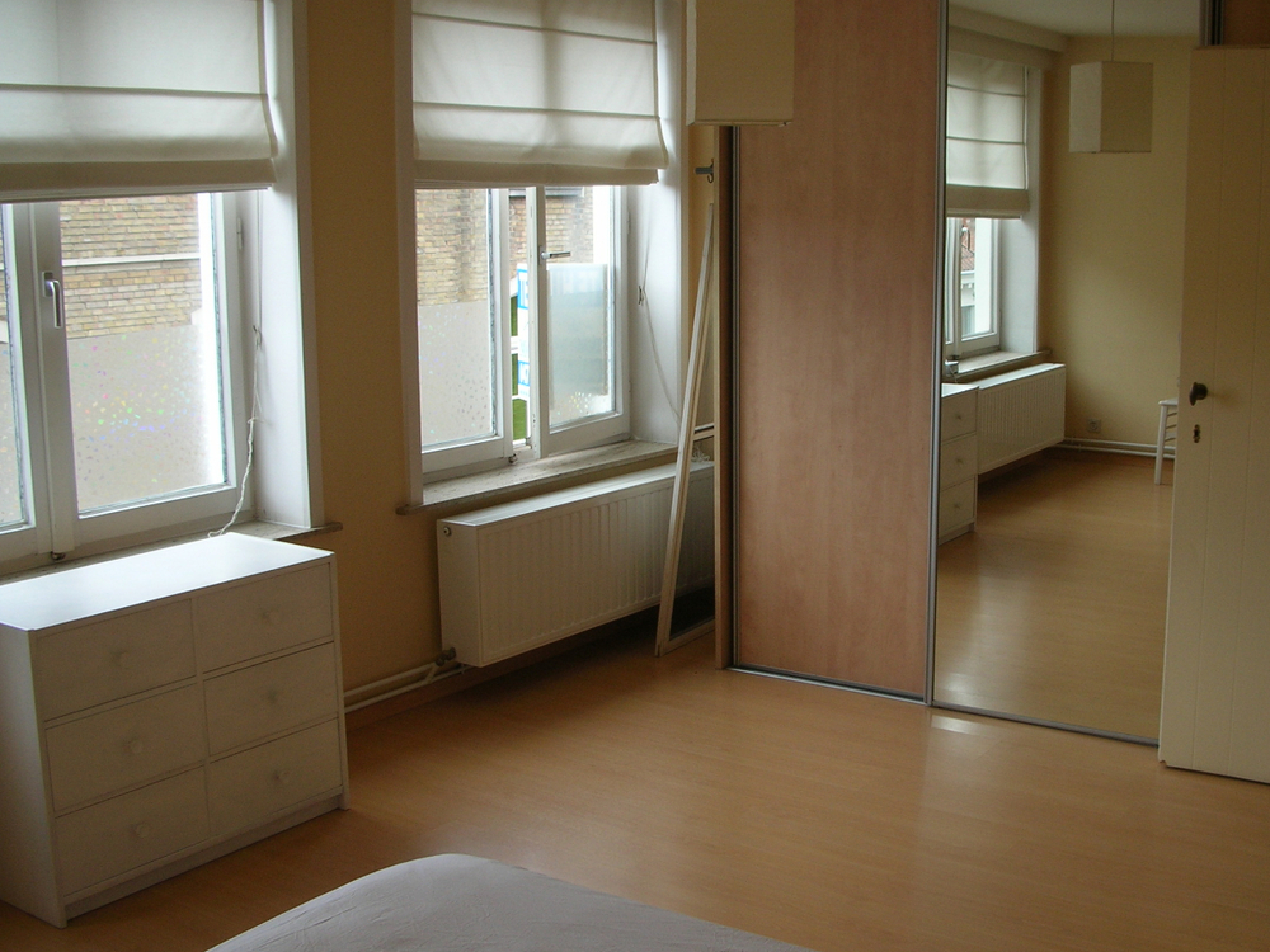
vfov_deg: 34.3
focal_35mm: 42
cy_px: 494
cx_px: 734
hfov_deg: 44.7
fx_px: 1541
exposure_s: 1/61.5
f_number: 3
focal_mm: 5.8
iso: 50
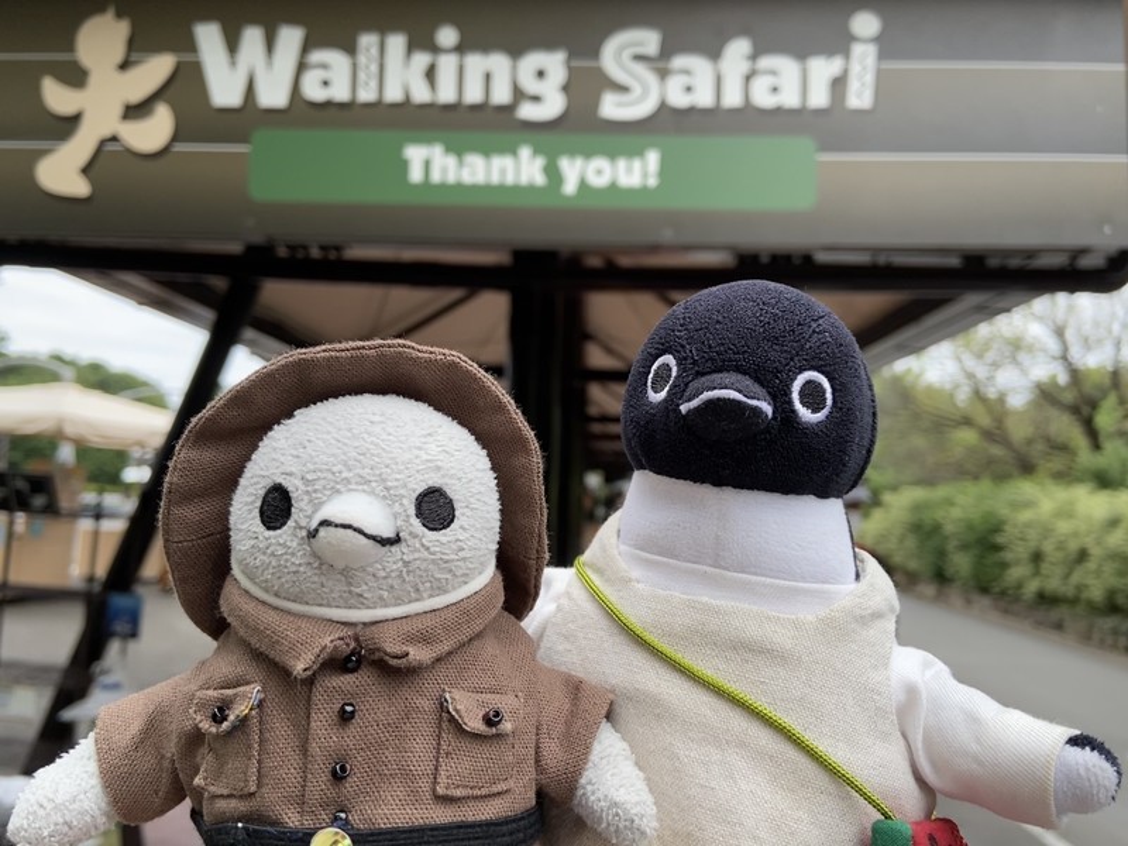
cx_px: 564
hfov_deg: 67.3
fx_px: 847
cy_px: 423
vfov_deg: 53.1
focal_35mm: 26
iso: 32
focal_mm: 4.25
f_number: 1.8
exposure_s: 1/576
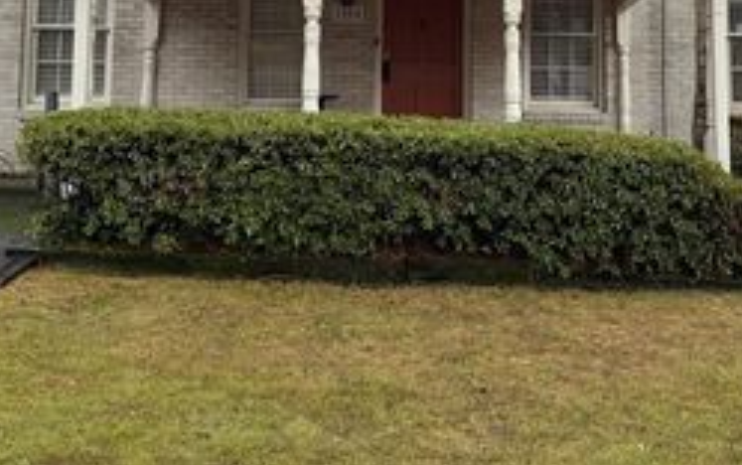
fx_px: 1032
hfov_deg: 39.5
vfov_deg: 24.1
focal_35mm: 51
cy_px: -19
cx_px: 426
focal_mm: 6.76
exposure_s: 1/464
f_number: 1.78
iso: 100
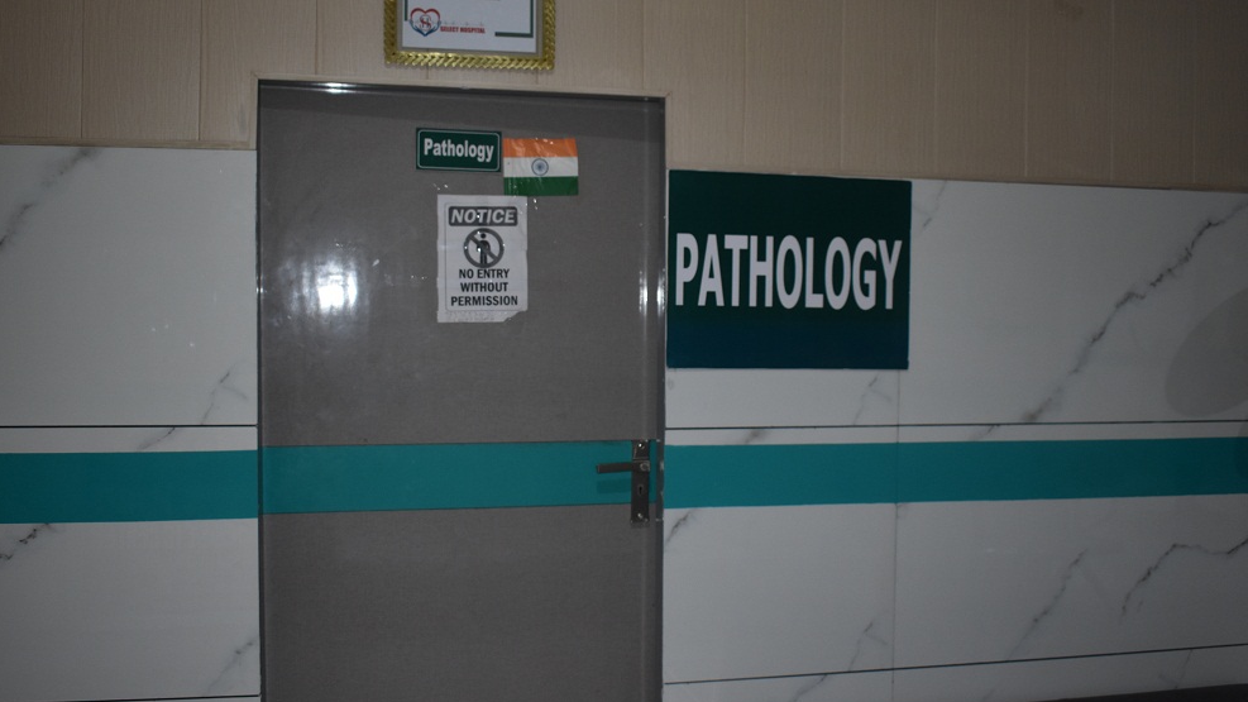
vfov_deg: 33.7
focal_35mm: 35
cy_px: 350
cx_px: 626
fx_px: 1158
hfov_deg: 56.6
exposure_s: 1/60
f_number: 4
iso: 800
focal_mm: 22
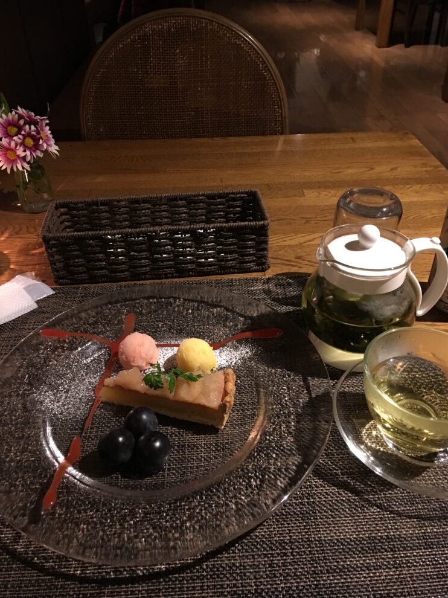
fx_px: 518
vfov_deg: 60.0
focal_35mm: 30
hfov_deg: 46.8
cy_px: 291
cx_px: 222
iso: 100
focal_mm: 4.15
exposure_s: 1/4
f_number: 2.2
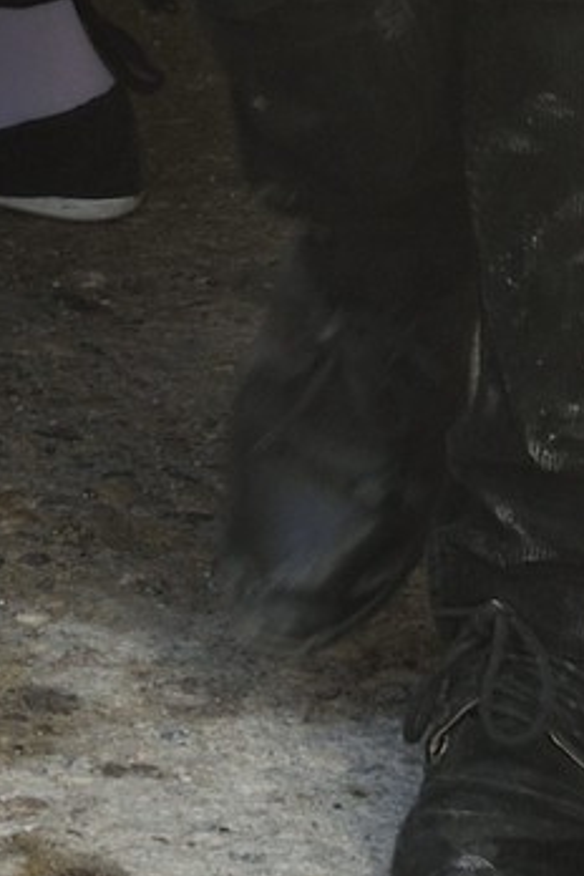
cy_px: -2064
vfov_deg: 4.1
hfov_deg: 2.8
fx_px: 11752
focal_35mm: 483
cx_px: -672
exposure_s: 1/160
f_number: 7.1
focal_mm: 70
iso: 200
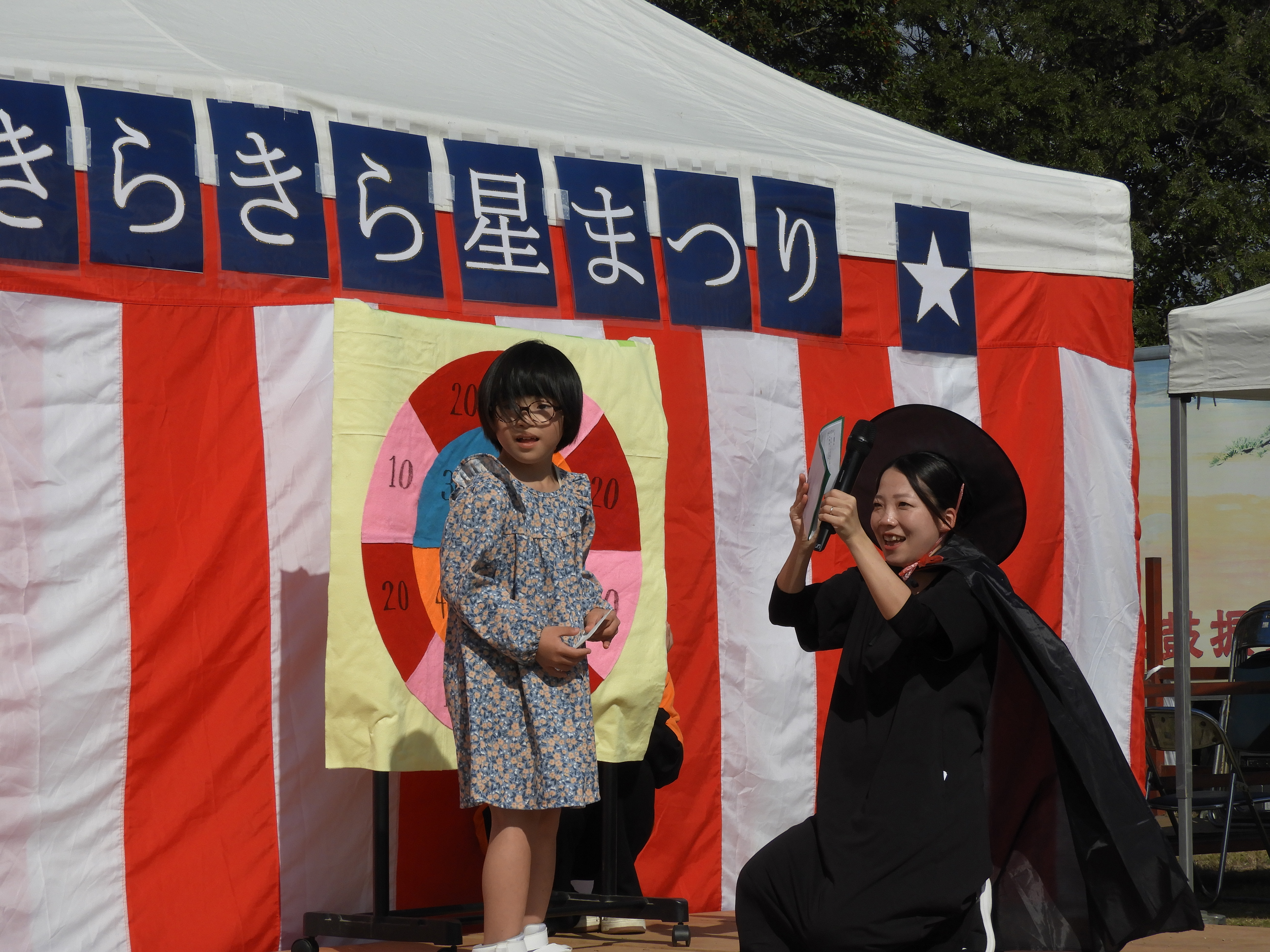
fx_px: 3852
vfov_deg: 14.1
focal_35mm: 105
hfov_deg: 18.7
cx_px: 635
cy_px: 476
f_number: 5.3
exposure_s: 1/2000
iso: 100
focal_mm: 18.8
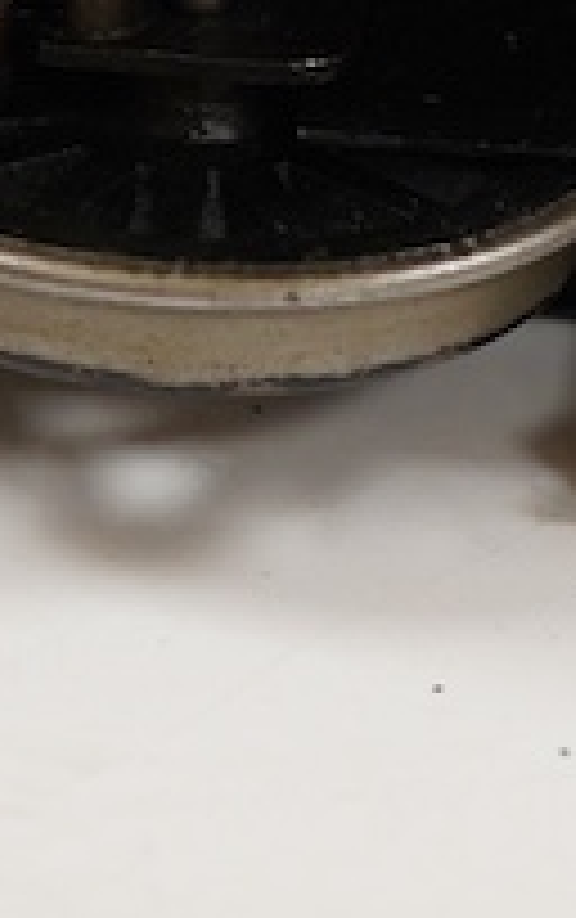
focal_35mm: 202
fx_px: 5059
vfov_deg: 10.2
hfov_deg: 6.5
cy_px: -135
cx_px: 252
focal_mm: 30
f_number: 7.1
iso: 1250
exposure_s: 1/125
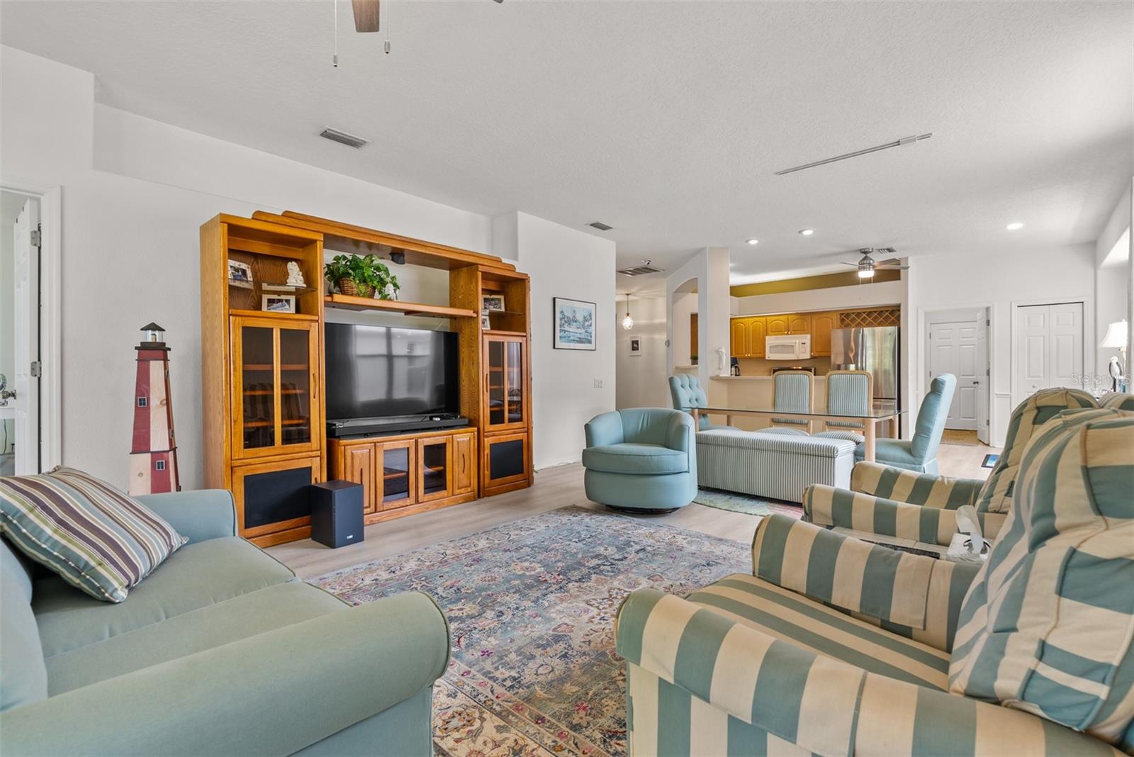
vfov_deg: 73.8
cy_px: 378
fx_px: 504
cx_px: 567
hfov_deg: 96.7
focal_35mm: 16
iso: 250
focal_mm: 16
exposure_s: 1/1.25
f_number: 9
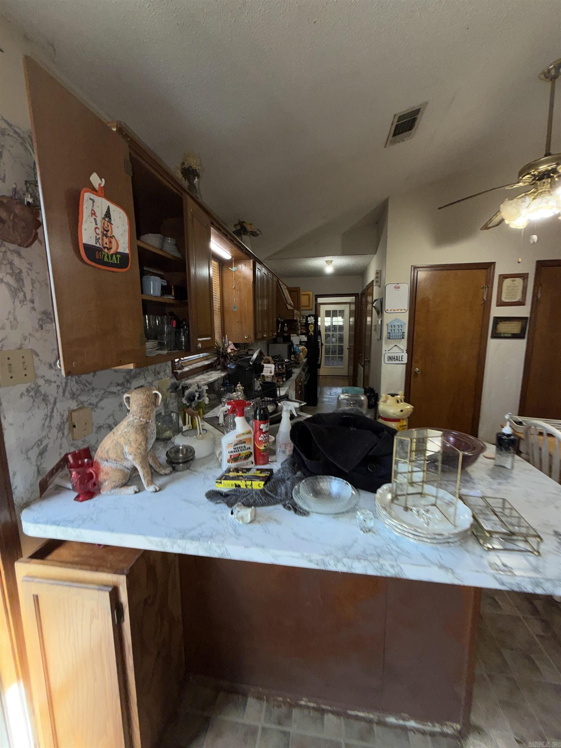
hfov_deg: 85.7
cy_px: 374
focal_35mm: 14
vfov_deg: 102.1
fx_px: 303
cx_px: 280
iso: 32
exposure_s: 1/60
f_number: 2.2
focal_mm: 2.22
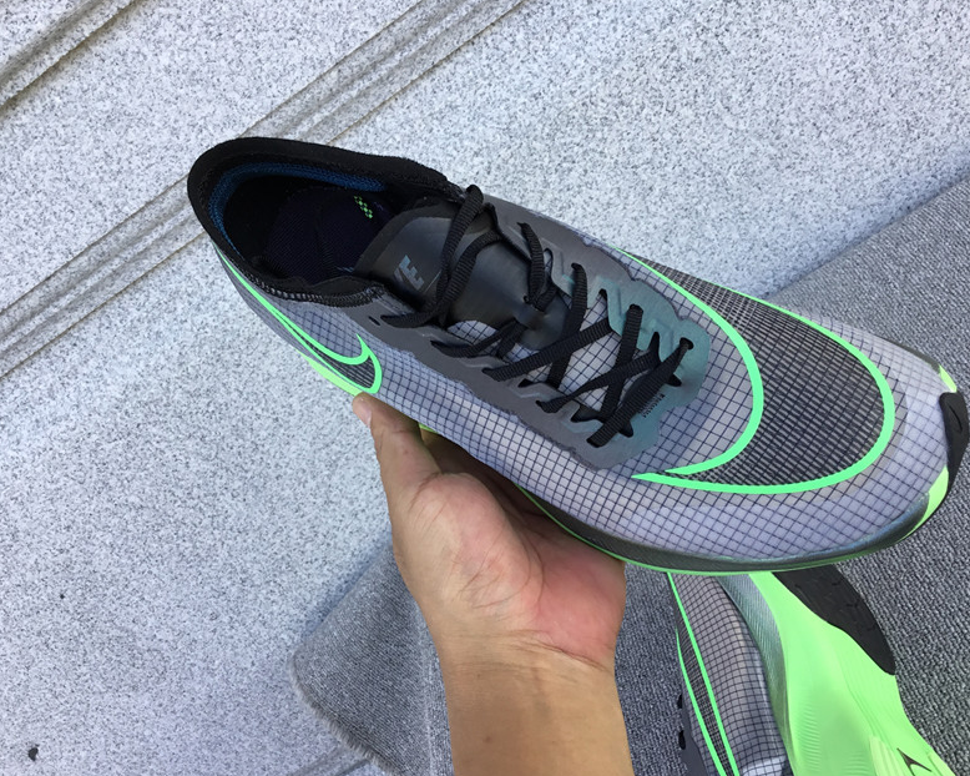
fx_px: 1005
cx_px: 505
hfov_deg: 51.5
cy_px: 404
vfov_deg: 42.2
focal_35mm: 35
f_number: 2.4
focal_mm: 3.3
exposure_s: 1/100
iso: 25
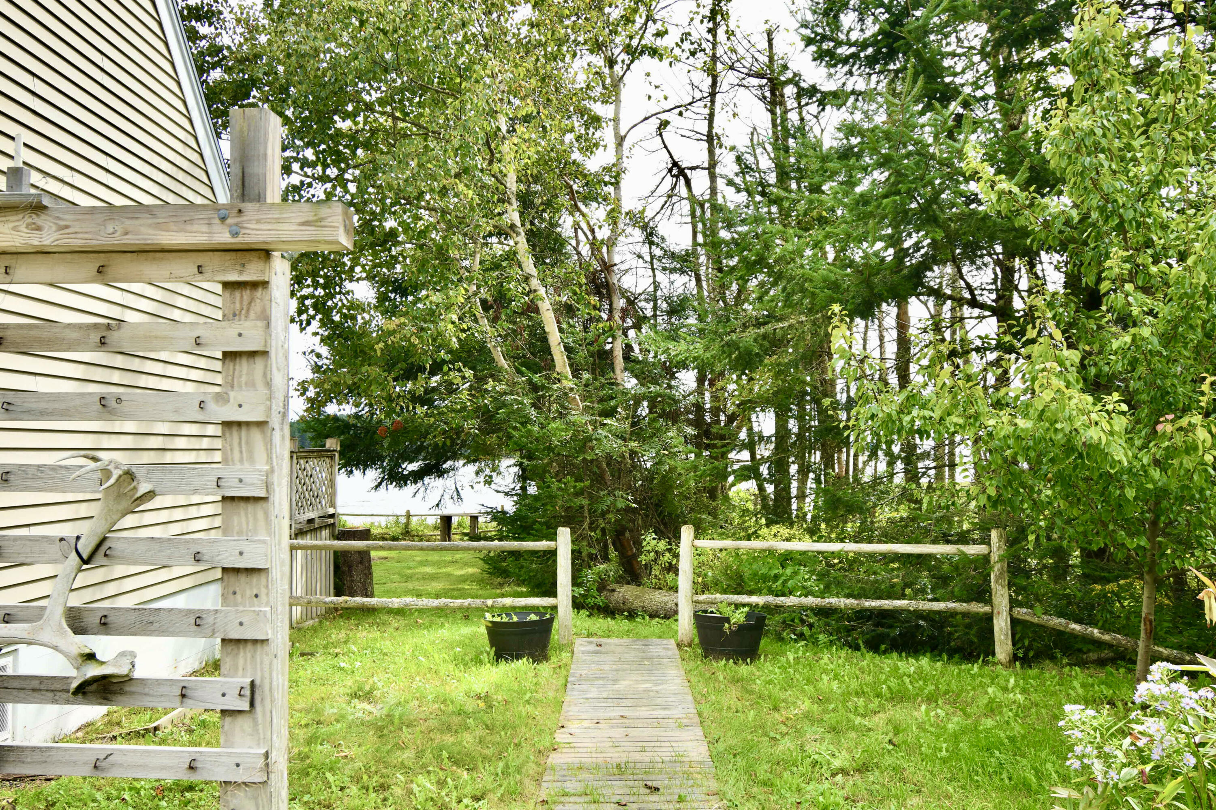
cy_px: 405
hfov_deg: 61.9
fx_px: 1013
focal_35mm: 30
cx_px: 608
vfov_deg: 43.6
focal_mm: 20
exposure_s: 1/200
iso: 160
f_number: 6.3
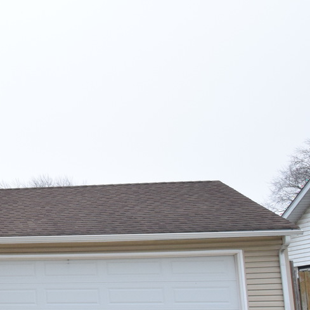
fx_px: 642
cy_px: 190
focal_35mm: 63
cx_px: -140
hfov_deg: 22.7
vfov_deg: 27.1
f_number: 11
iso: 1000
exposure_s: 1/100
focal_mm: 15
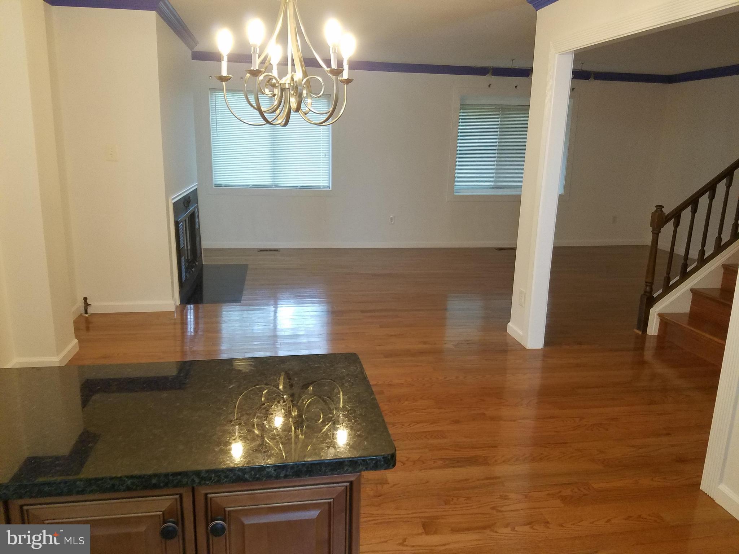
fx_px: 555
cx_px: 370
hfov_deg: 67.3
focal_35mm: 26
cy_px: 277
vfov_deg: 53.1
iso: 200
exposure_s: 1/20
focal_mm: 4.2
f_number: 1.7
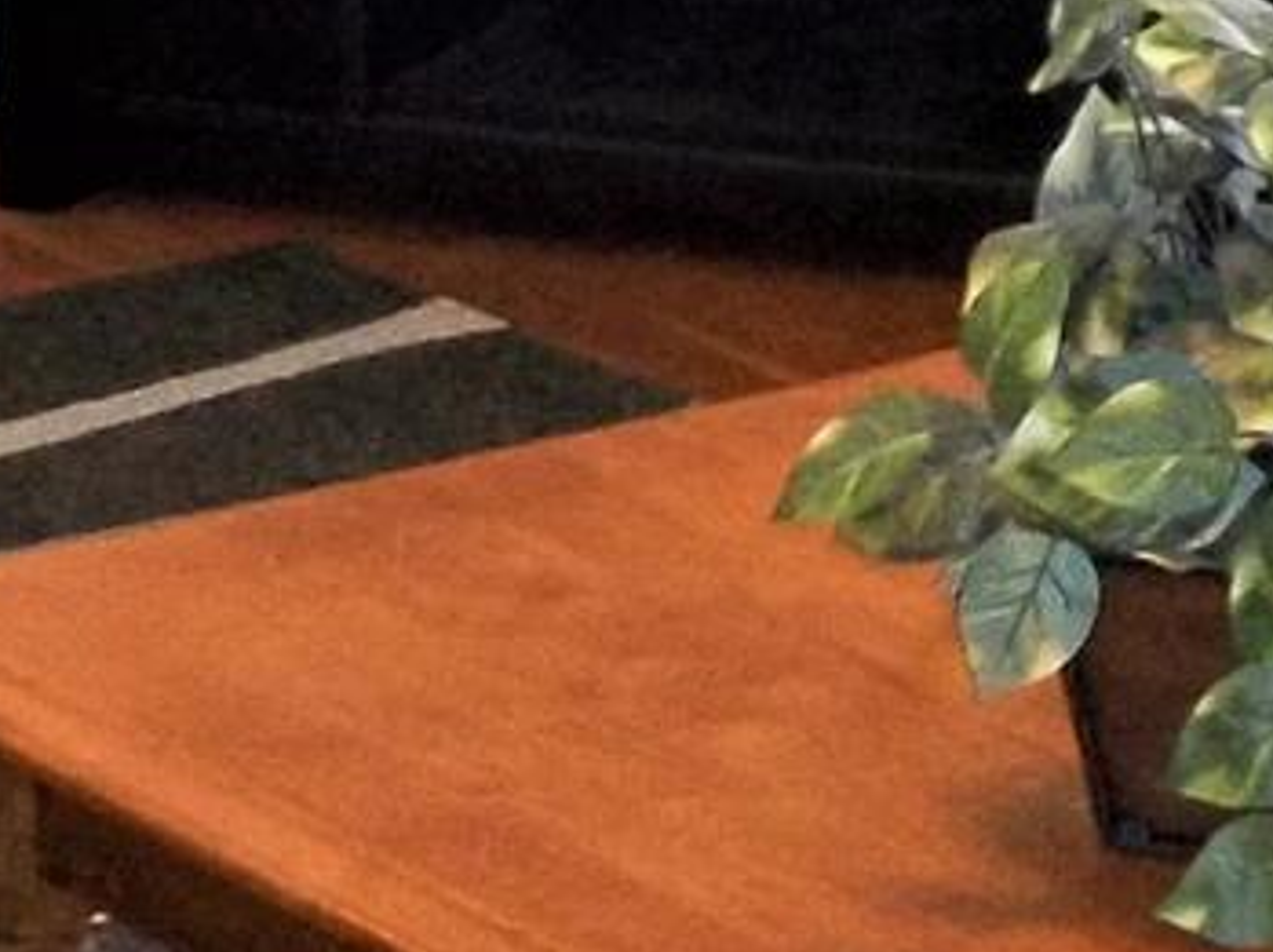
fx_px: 6907
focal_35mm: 188
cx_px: 1127
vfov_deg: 7.8
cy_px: -440
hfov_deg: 10.5
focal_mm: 5.7
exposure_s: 1/40
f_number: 2.9
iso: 160
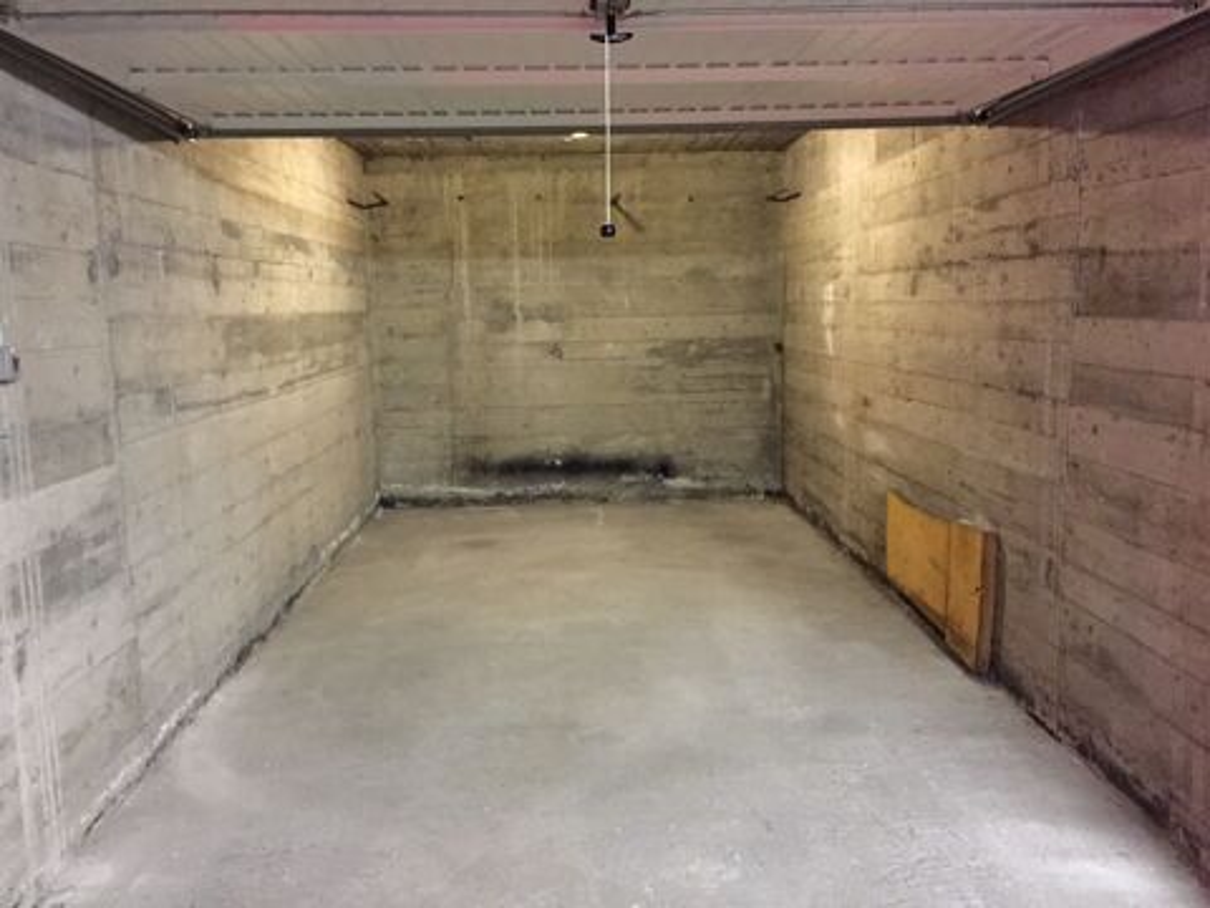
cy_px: 454
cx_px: 605
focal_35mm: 29
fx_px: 1014
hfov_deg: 61.7
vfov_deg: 48.2
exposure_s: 1/17
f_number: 2.2
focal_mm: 4.15
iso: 640
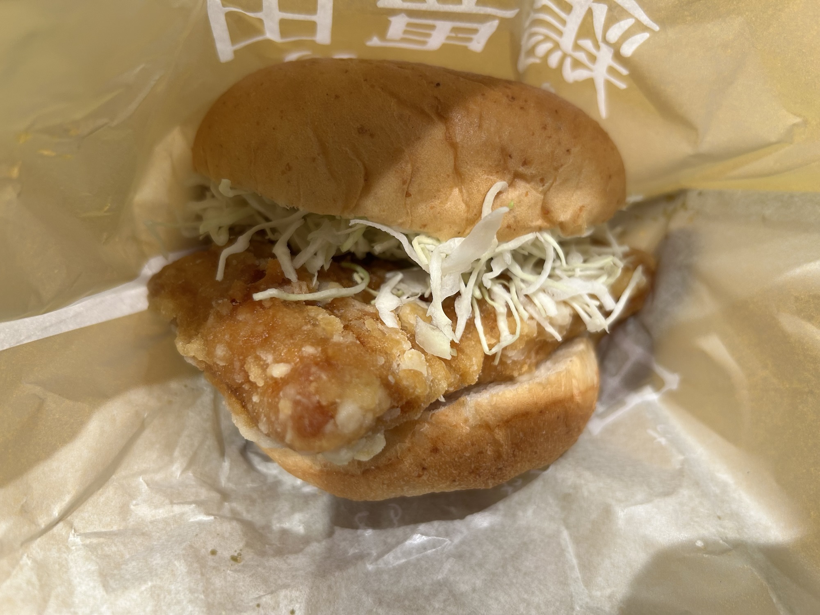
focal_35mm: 26
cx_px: 410
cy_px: 308
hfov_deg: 67.3
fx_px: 616
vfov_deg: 53.1
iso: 80
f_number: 1.5
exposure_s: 1/50
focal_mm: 5.7
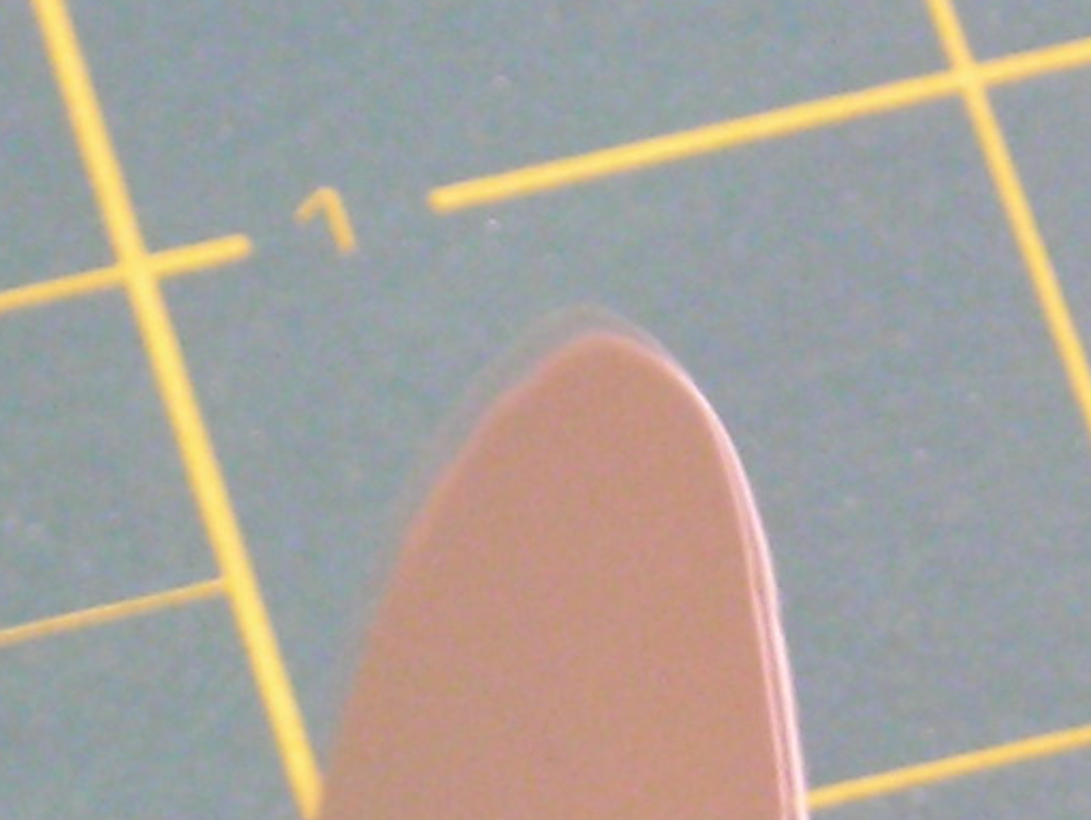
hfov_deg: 3.8
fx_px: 16464
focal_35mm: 522
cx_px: 651
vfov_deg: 2.8
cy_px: 1416
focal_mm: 17
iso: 200
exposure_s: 1/2.1
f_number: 4.9
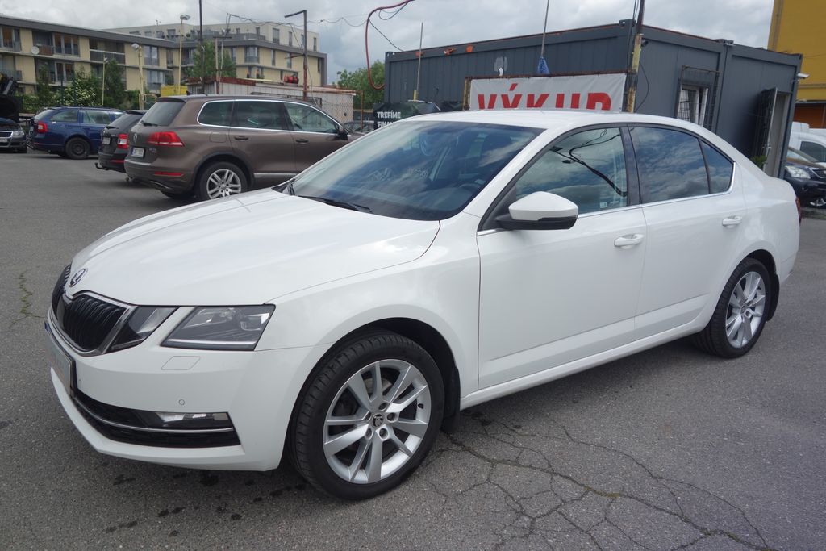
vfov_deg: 46.4
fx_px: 642
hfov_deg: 65.5
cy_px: 276
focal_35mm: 28
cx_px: 413
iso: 125
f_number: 2.8
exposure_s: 1/2000
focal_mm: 10.4
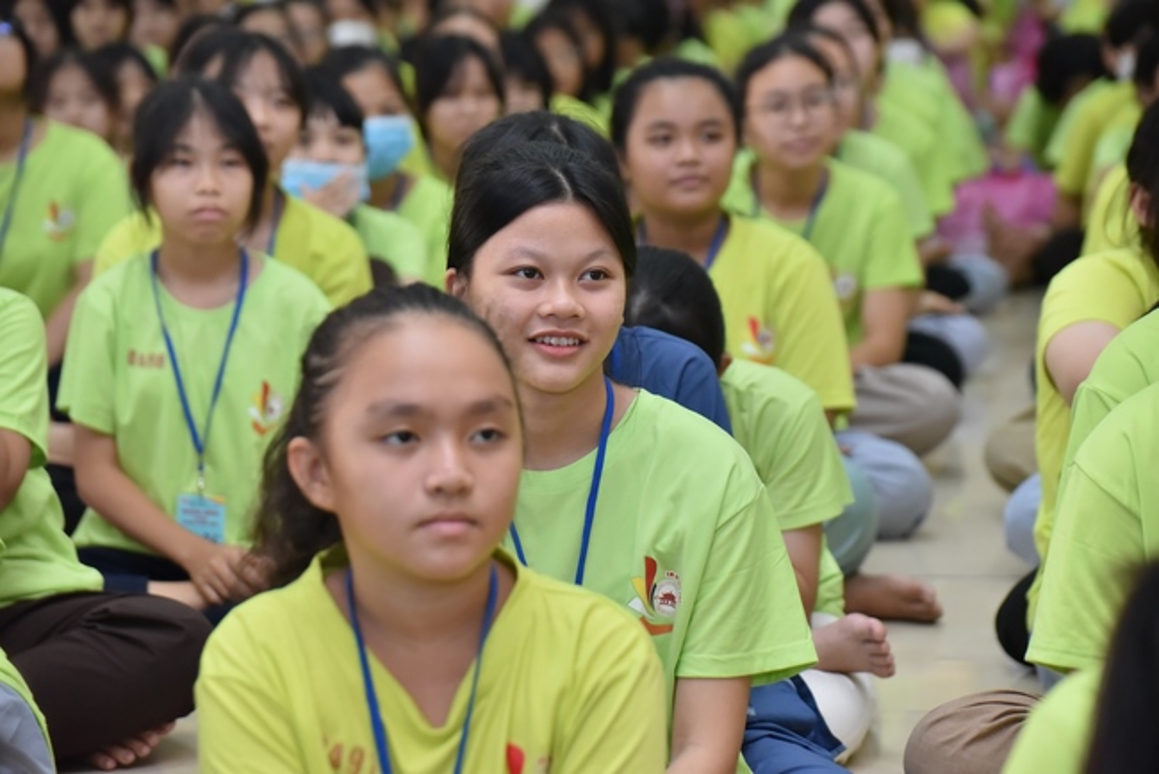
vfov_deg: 11.2
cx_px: 580
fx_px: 3929
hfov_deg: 16.8
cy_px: 387
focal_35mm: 122
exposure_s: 1/200
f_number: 5.6
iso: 3200
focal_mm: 122
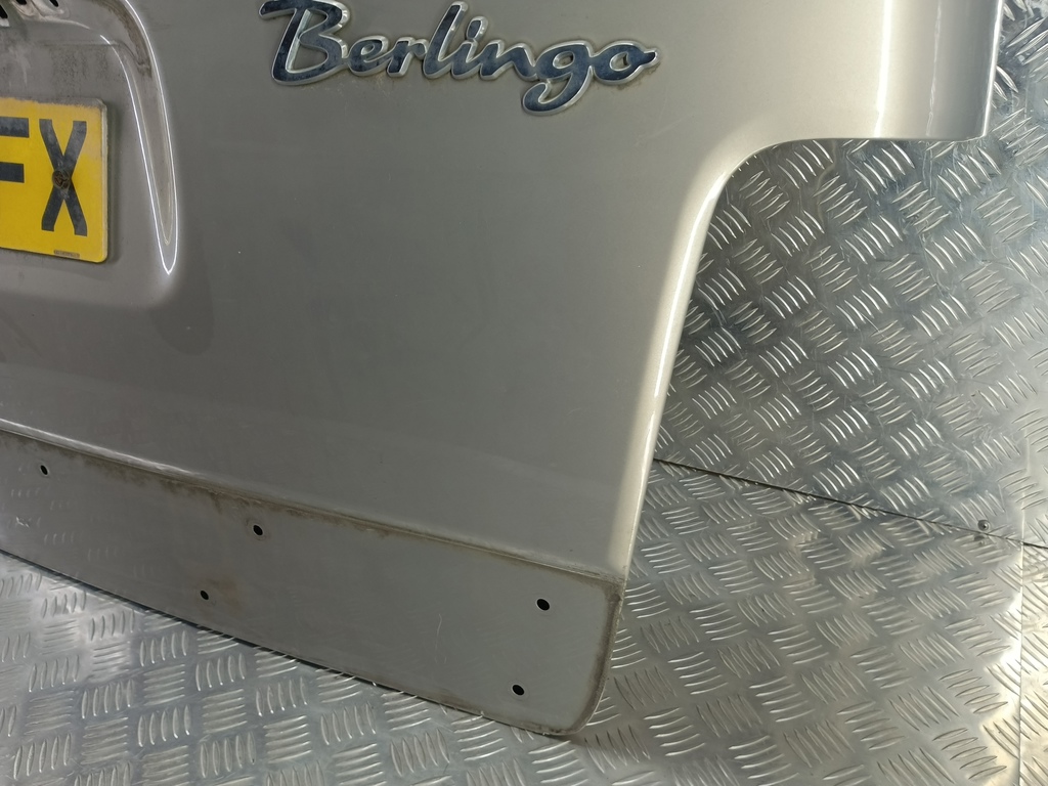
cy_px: 393
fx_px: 817
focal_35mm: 27
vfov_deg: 51.4
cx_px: 524
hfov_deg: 65.3
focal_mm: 4.11
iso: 109
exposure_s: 1/50
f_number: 1.6
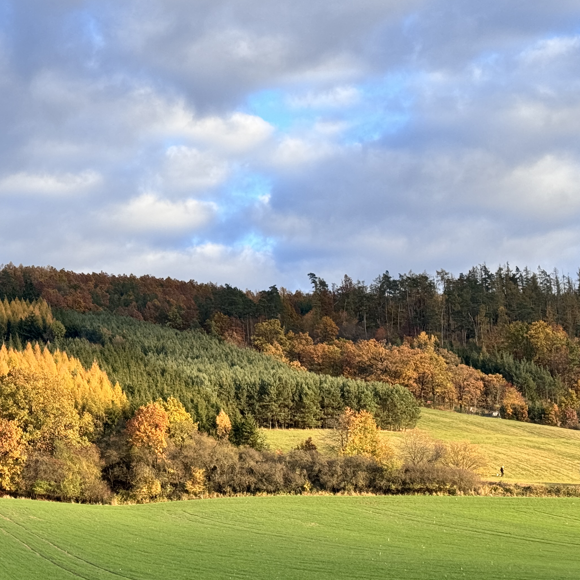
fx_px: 1573
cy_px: 289
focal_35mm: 83
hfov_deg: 20.3
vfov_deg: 20.9
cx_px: 23
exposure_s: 1/1043
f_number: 1.78
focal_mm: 6.86
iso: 64
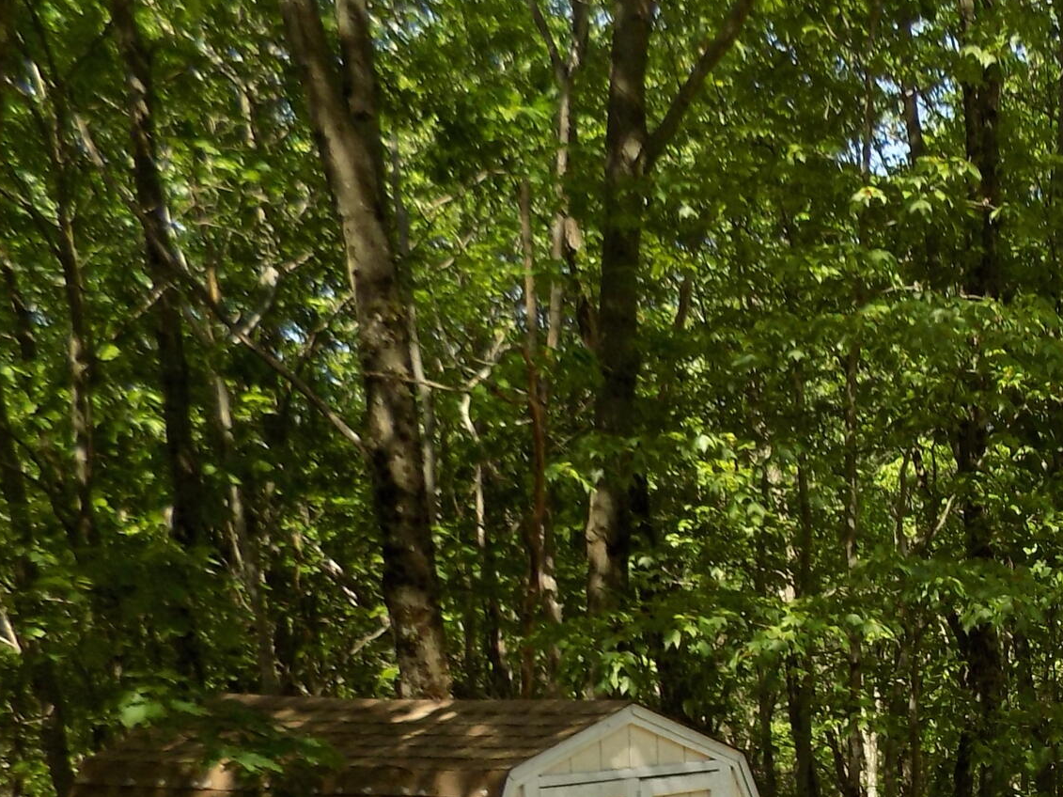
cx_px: 1368
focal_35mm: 61
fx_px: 1873
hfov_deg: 26.9
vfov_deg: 22.6
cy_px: 888
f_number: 3.1
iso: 80
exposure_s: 1/250
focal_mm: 4
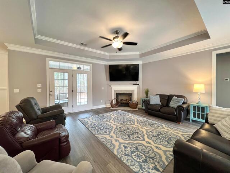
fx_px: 86
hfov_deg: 106.2
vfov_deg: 89.9
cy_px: 86
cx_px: 115
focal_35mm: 13
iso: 160
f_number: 1.8
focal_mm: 1.57
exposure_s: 1/60
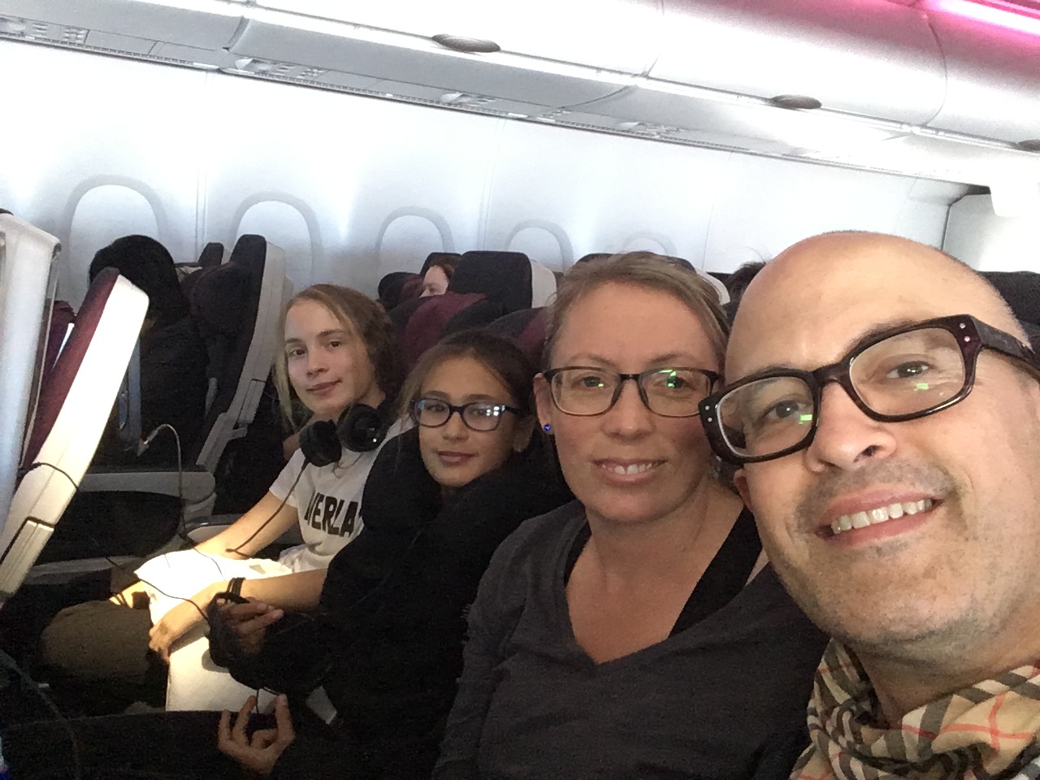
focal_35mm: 31
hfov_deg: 58.4
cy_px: 390
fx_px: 931
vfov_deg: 45.4
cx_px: 520
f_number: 2.4
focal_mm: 2.15
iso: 500
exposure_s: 1/20
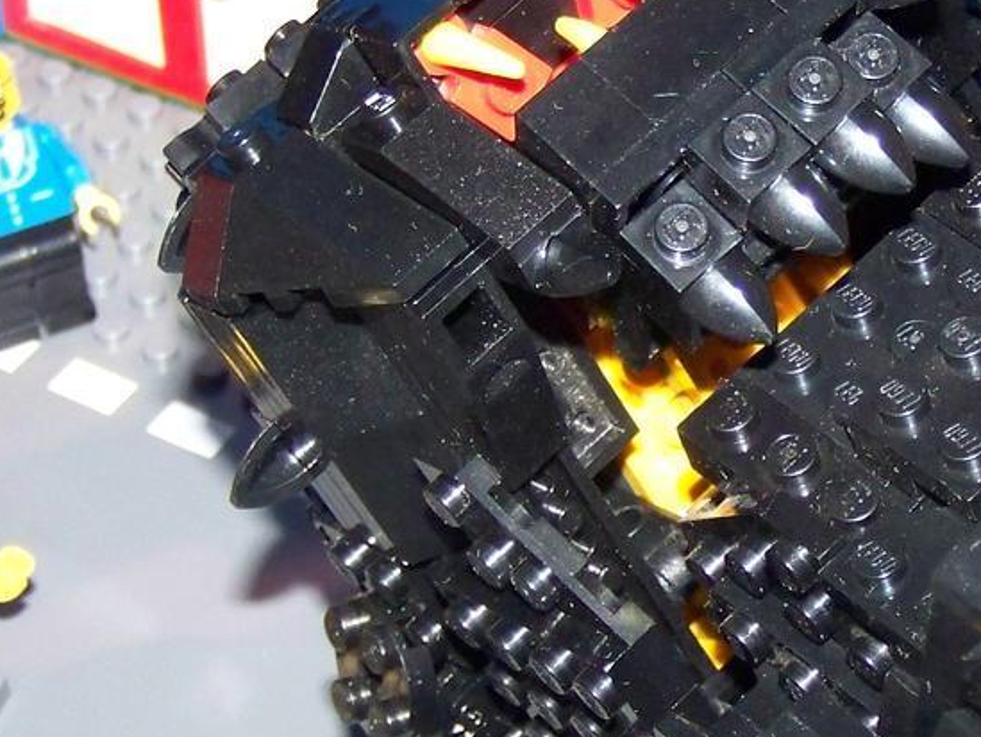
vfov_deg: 10.8
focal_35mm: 137
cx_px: 806
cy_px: 404
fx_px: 3883
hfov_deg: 14.3
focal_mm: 8.1
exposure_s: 1/30
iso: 200
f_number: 2.8
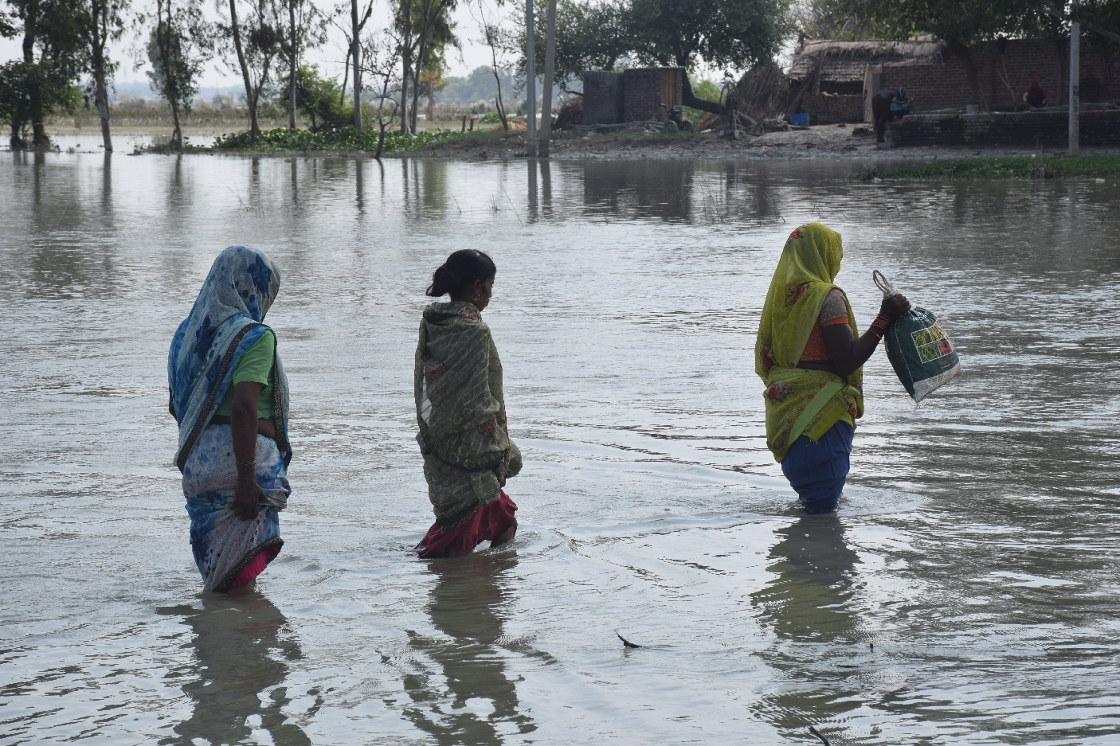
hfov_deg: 18.2
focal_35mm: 112
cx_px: 560
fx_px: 3499
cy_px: 373
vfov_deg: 12.2
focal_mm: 75
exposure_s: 1/400
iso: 200
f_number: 10
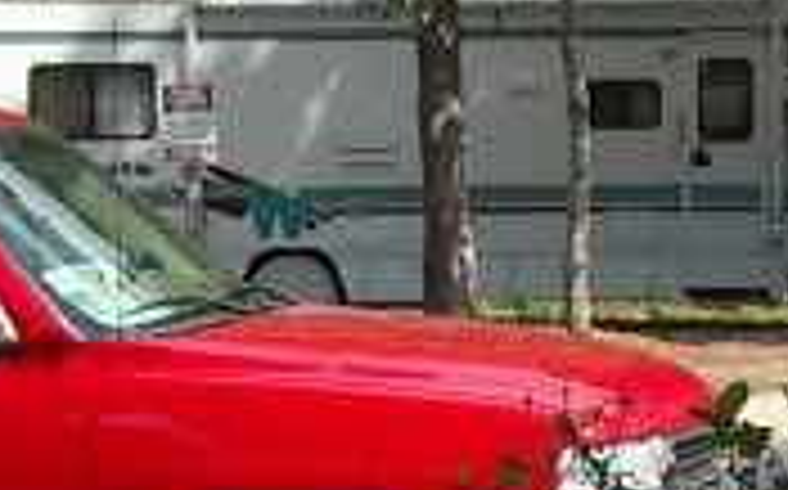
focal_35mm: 217
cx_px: 892
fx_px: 4656
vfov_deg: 6.0
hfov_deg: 9.6
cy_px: 486
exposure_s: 1/184
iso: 64
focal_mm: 5.7
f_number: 5.6
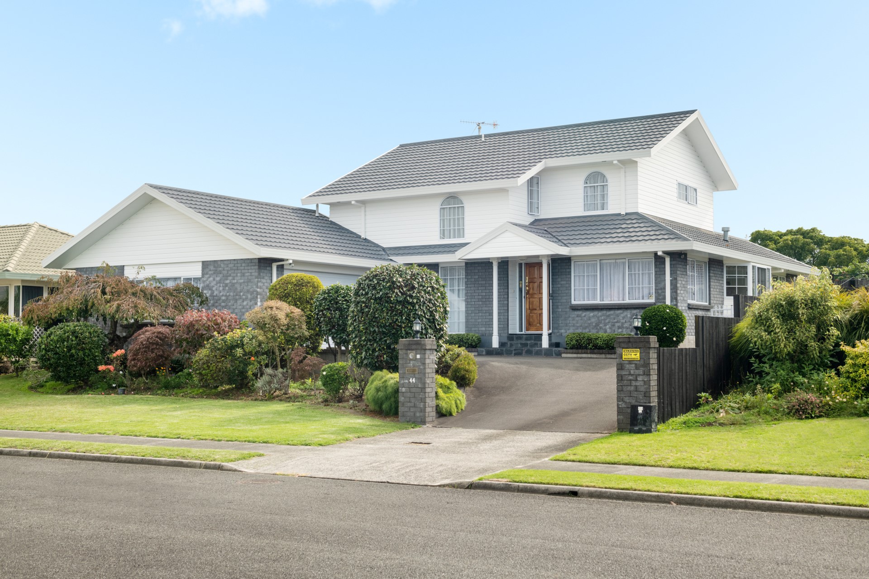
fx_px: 1159
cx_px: 434
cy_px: 290
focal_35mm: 48
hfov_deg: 41.1
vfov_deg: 28.1
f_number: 9
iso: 320
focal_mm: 48
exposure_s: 1/250
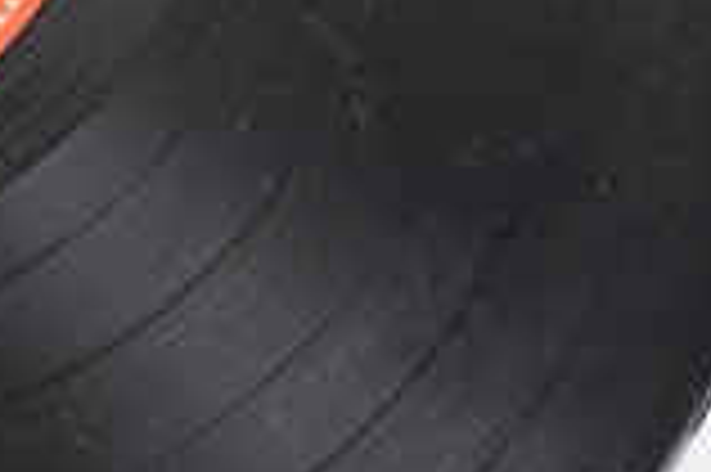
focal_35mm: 160
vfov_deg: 8.5
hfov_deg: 12.5
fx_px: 3157
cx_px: -158
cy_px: -121
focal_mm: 28
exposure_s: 1/100
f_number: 5
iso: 400
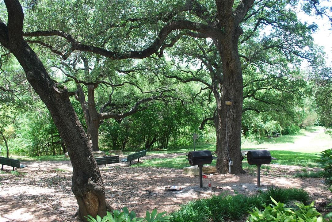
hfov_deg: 61.9
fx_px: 277
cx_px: 166
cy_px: 111
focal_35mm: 30
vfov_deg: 43.7
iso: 200
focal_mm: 20
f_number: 5.6
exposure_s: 1/125
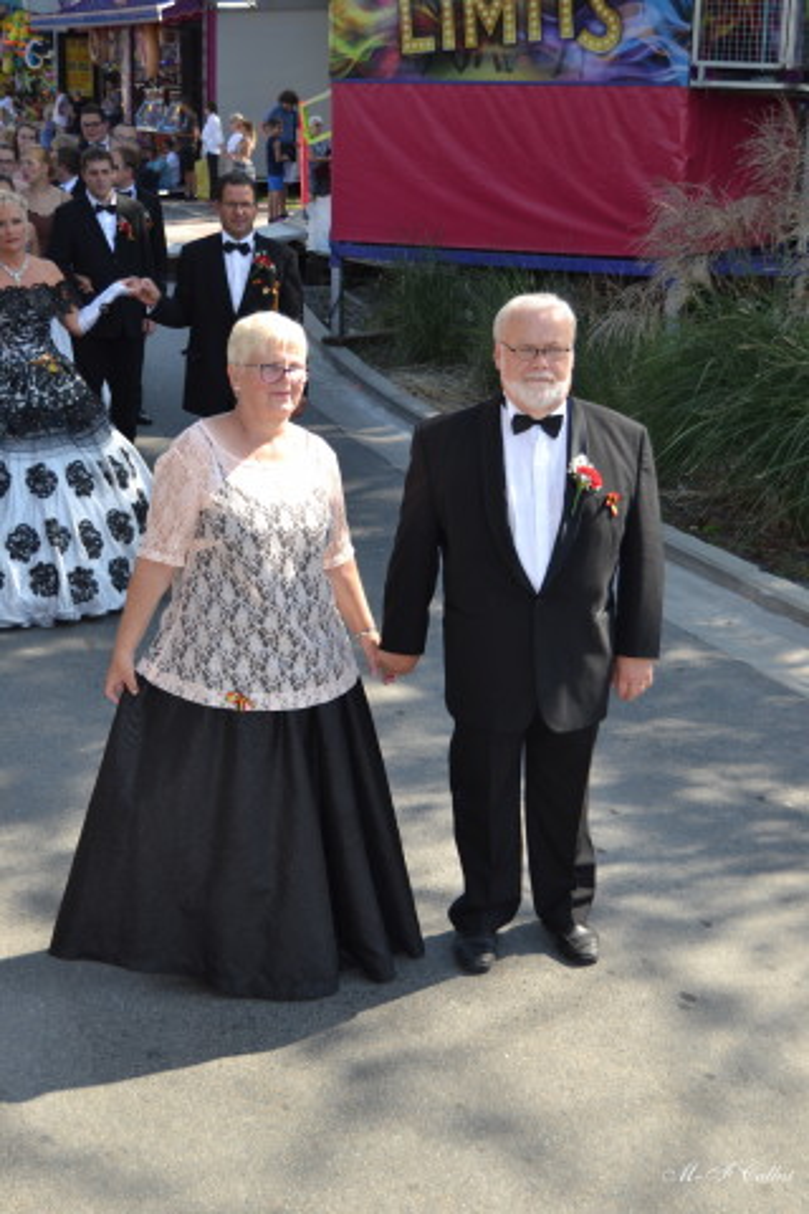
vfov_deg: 35.1
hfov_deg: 23.8
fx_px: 1921
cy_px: 607
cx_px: 404
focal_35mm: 57
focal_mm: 38
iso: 100
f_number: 5
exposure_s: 1/200
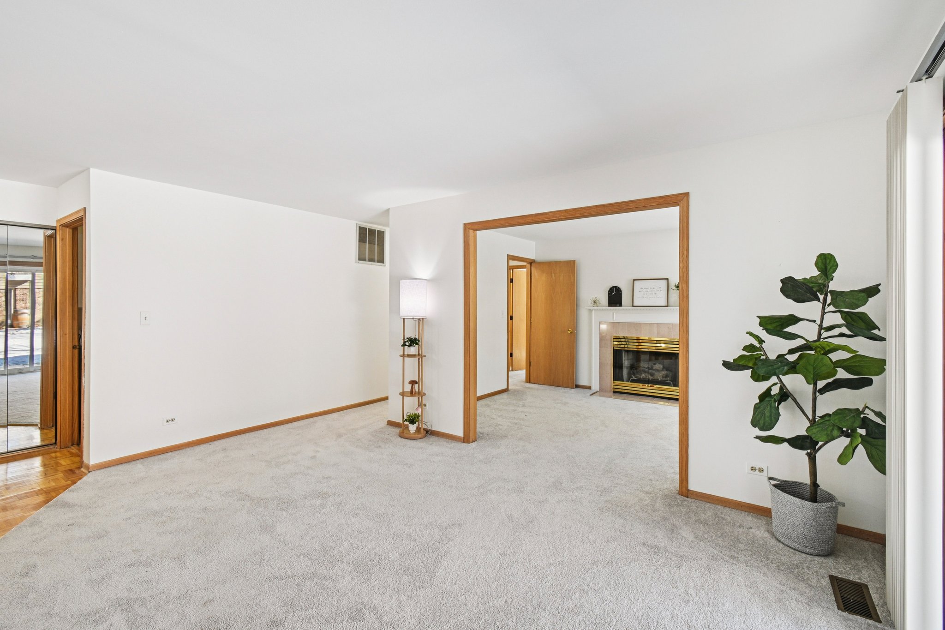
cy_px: 315
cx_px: 472
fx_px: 394
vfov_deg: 77.3
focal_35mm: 15
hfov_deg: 100.4
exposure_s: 1/15
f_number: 8
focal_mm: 10
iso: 220
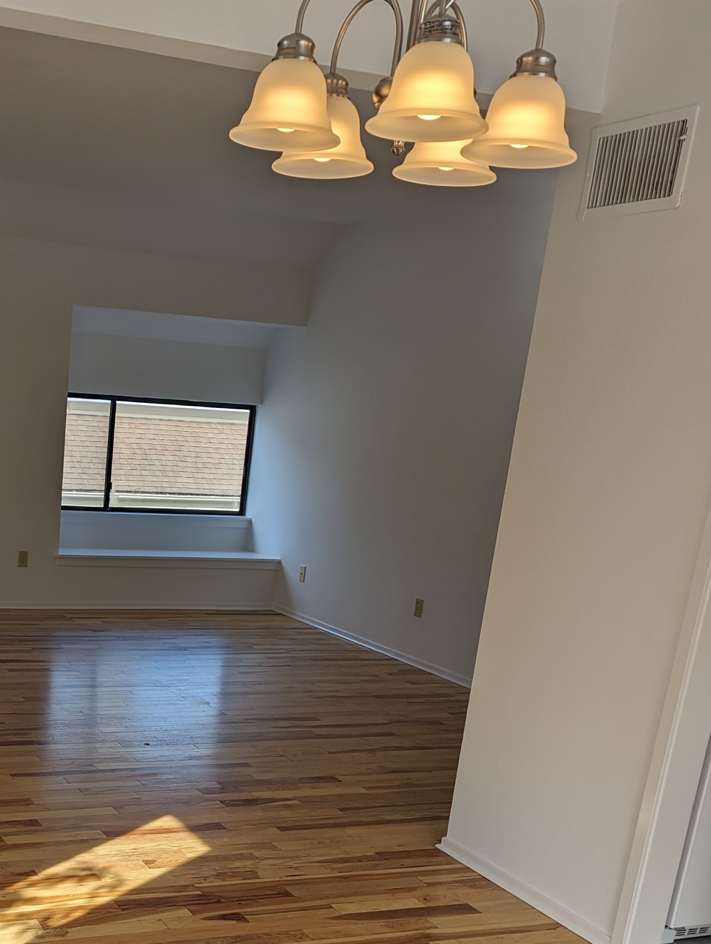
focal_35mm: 43
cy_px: 752
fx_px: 1175
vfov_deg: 41.9
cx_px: 88
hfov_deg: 32.2
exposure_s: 1/534
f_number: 1.85
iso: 46
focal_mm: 6.81
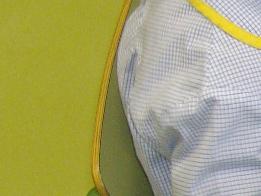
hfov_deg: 8.5
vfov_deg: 7.2
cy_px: 157
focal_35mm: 207
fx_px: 1561
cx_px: 675
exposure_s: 1/50
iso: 160
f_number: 2.7
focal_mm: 6
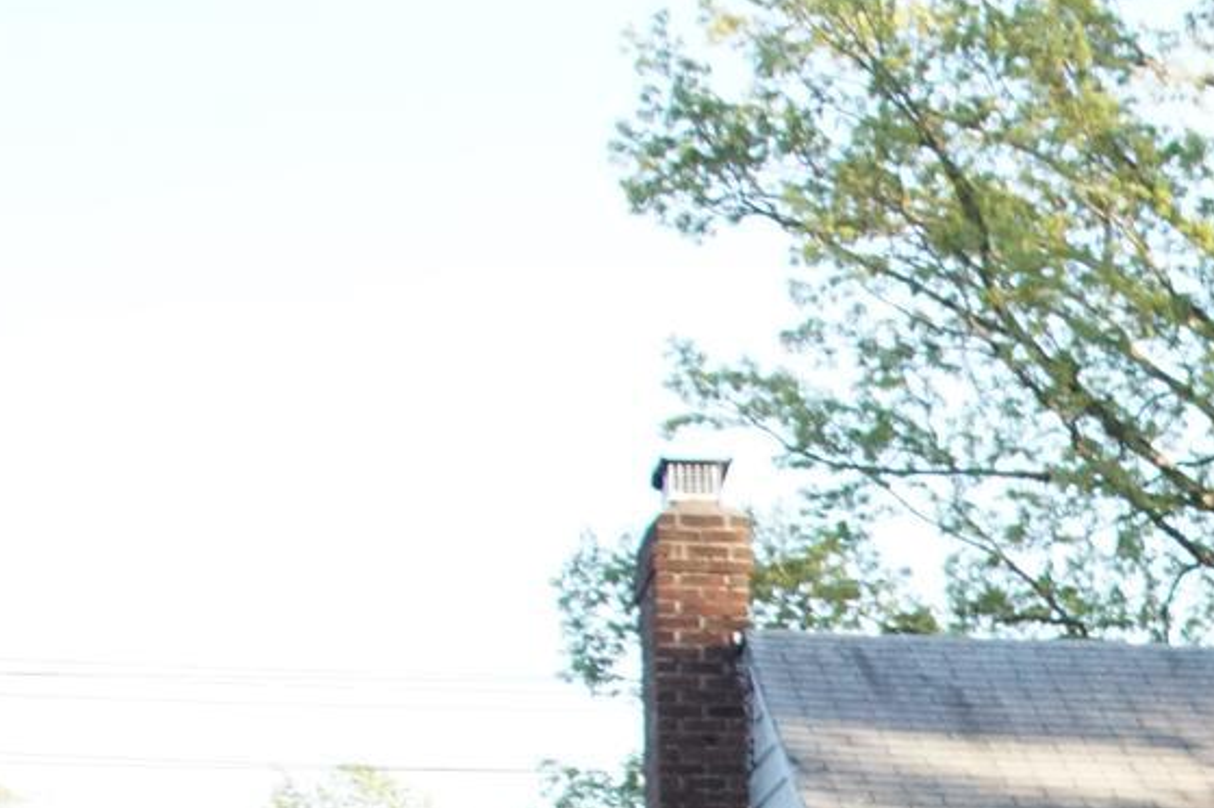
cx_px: 2091
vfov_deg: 10.1
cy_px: 1159
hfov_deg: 14.0
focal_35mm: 132
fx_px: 4449
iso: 2000
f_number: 5
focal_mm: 24
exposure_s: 1/1000
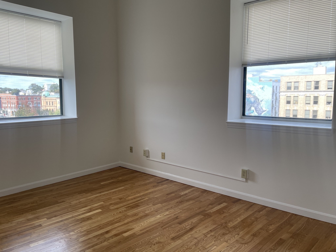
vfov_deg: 53.1
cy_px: 126
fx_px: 252
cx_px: 168
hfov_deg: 67.3
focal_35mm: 26
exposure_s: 1/120
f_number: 1.6
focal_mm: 4.2
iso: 32
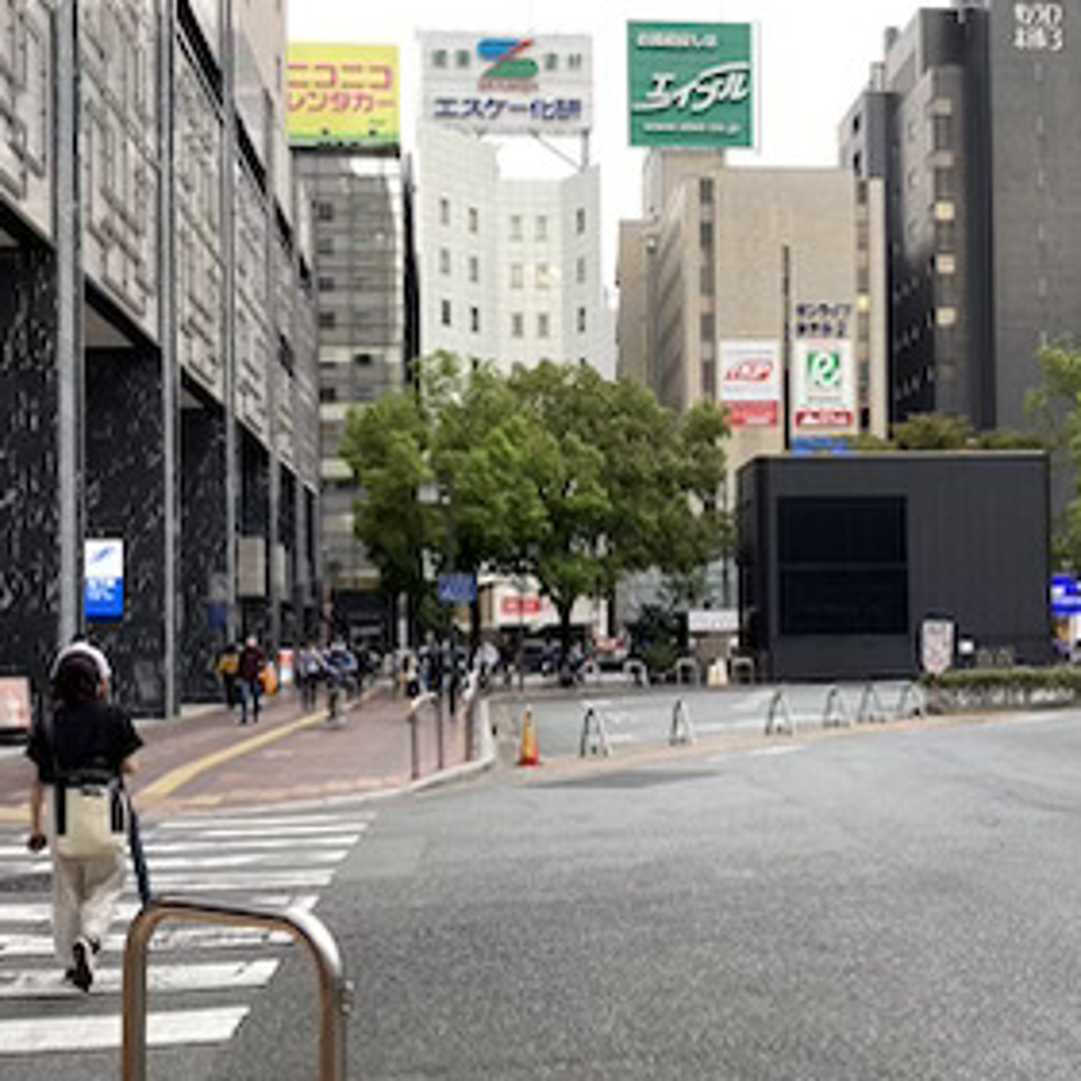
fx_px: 1449
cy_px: 623
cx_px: 608
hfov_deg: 40.9
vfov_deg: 40.8
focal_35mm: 41
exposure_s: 1/120
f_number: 1.8
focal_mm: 4.25
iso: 50
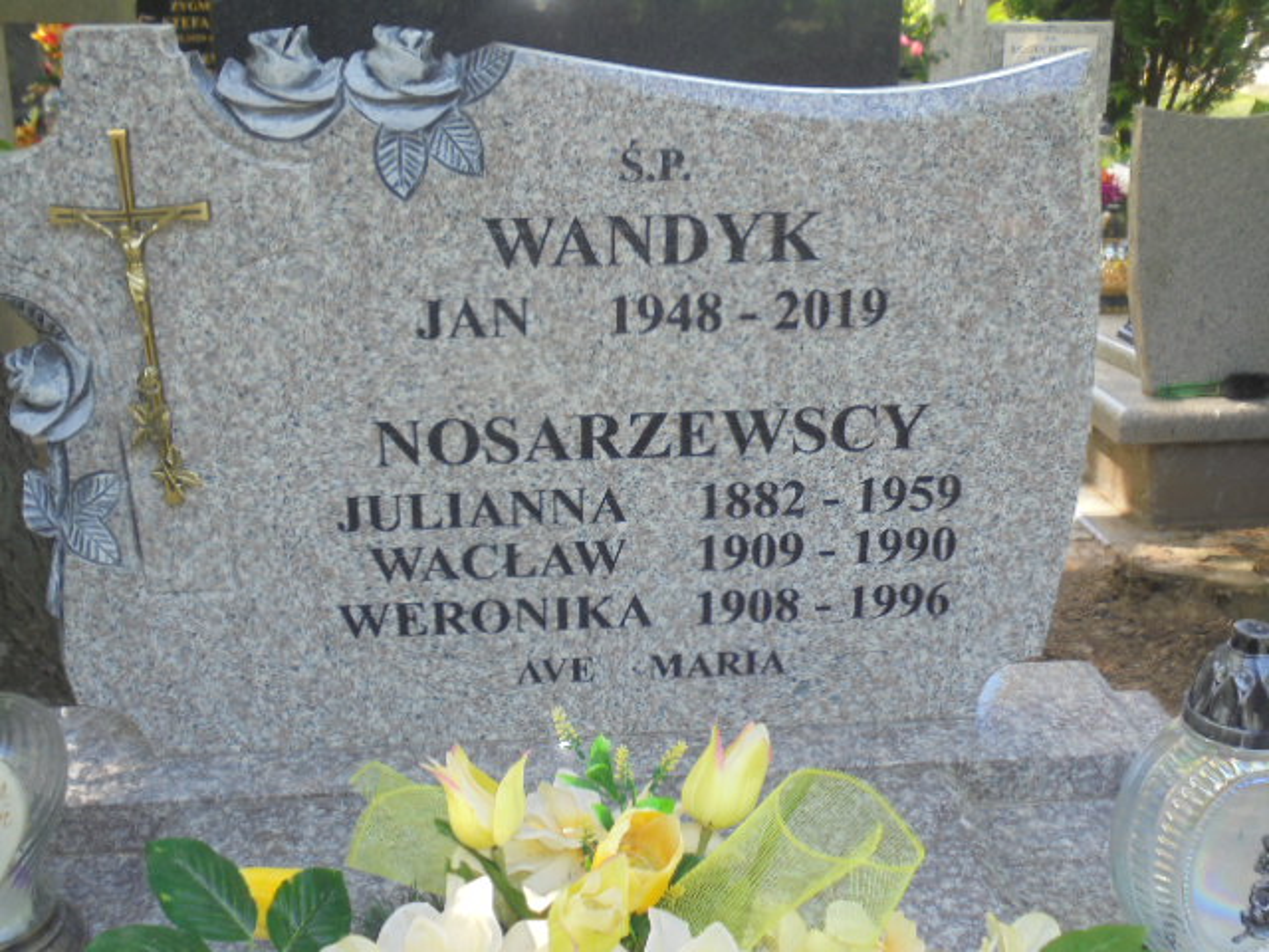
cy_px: 476
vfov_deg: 37.7
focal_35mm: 38
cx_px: 634
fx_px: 1393
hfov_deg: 49.0
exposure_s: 1/40
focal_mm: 6.9
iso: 100
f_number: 4.2
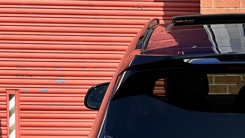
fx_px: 1286
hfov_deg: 10.8
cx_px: 248
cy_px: 212
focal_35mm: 198
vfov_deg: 6.1
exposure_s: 1/605
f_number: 2.8
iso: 32
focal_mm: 9
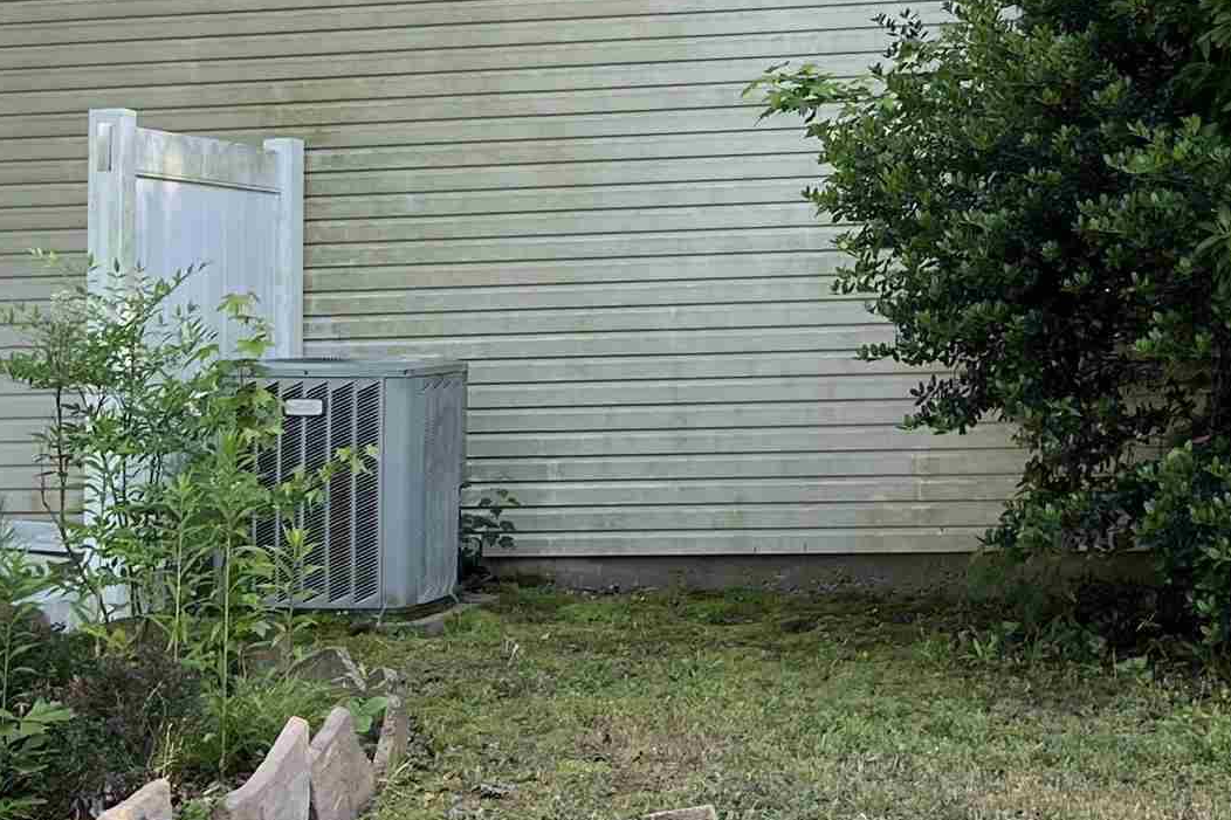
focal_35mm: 79
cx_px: 986
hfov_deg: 25.2
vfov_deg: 16.9
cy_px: -14
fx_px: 2701
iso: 50
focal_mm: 5.7
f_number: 1.5
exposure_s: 1/621
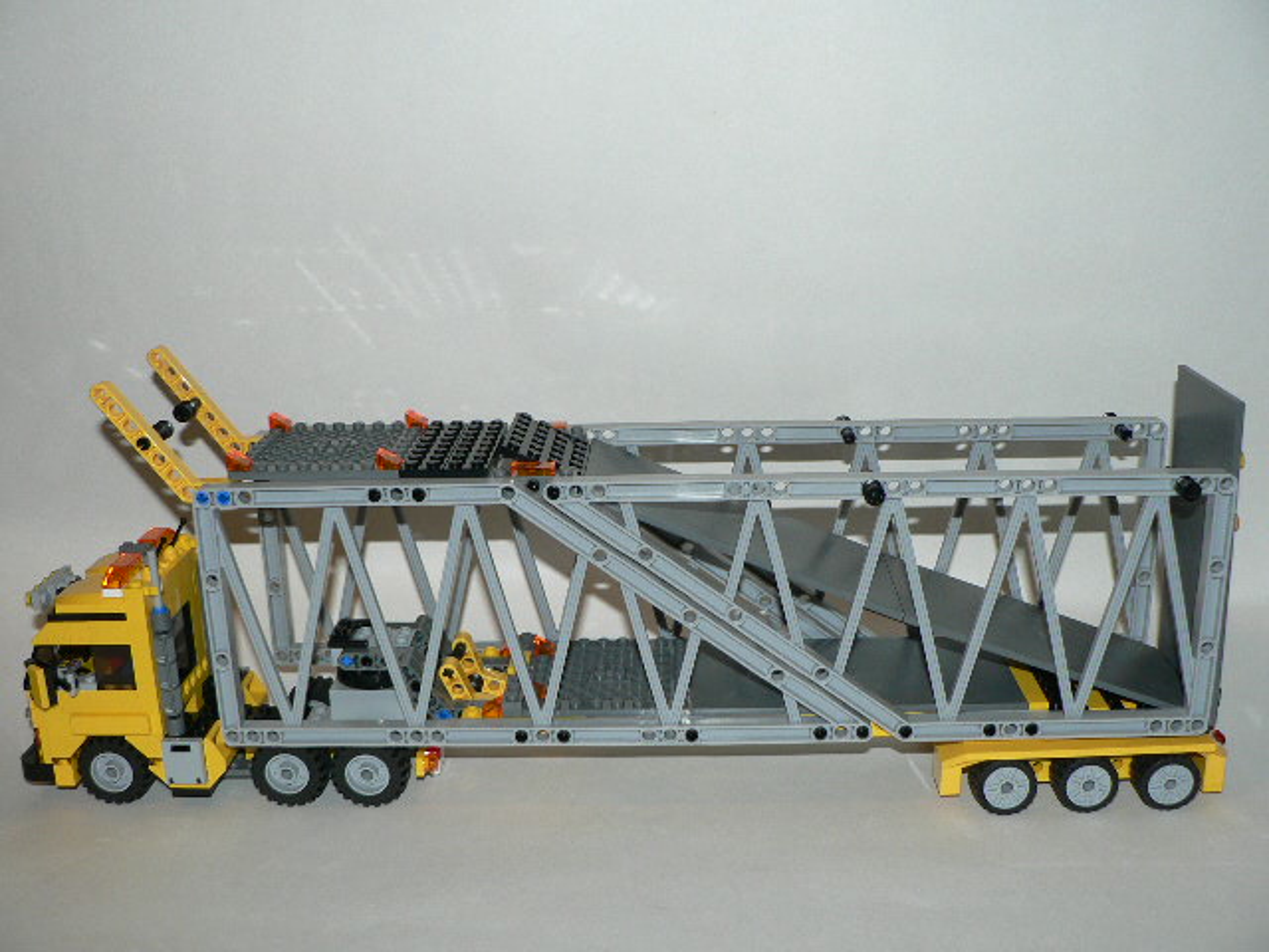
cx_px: 634
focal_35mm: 36
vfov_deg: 39.7
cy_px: 476
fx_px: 1320
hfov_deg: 51.4
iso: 100
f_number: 2.8
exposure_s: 1/60
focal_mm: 6
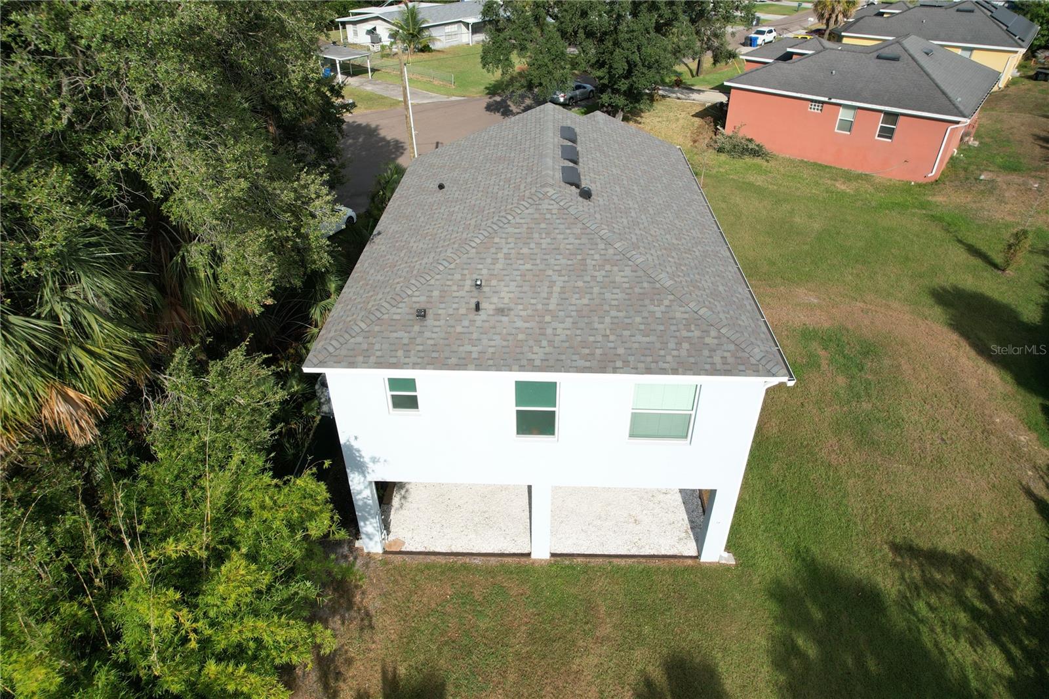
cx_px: 524
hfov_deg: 78.6
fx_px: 641
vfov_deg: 57.2
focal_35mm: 22
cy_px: 350
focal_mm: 8.38
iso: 100
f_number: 2.8
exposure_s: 1/2000
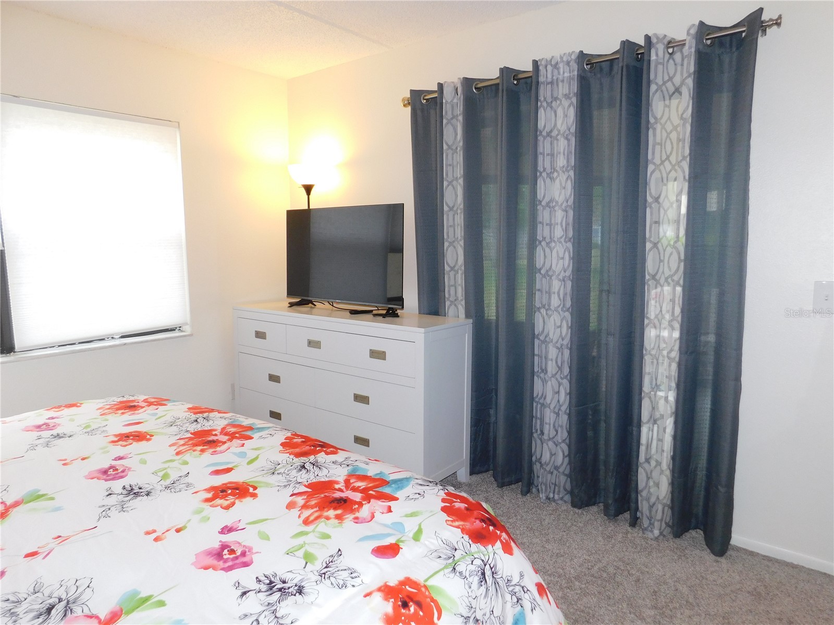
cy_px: 312
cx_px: 417
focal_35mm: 23
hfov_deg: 73.9
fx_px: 554
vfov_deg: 58.9
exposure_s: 1/30
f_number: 3
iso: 200
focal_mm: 4
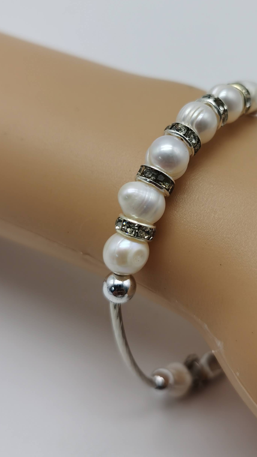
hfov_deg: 26.9
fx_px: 533
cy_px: 184
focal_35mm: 44
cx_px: 173
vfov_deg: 46.2
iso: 50
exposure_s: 1/100
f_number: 1.6
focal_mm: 5.56
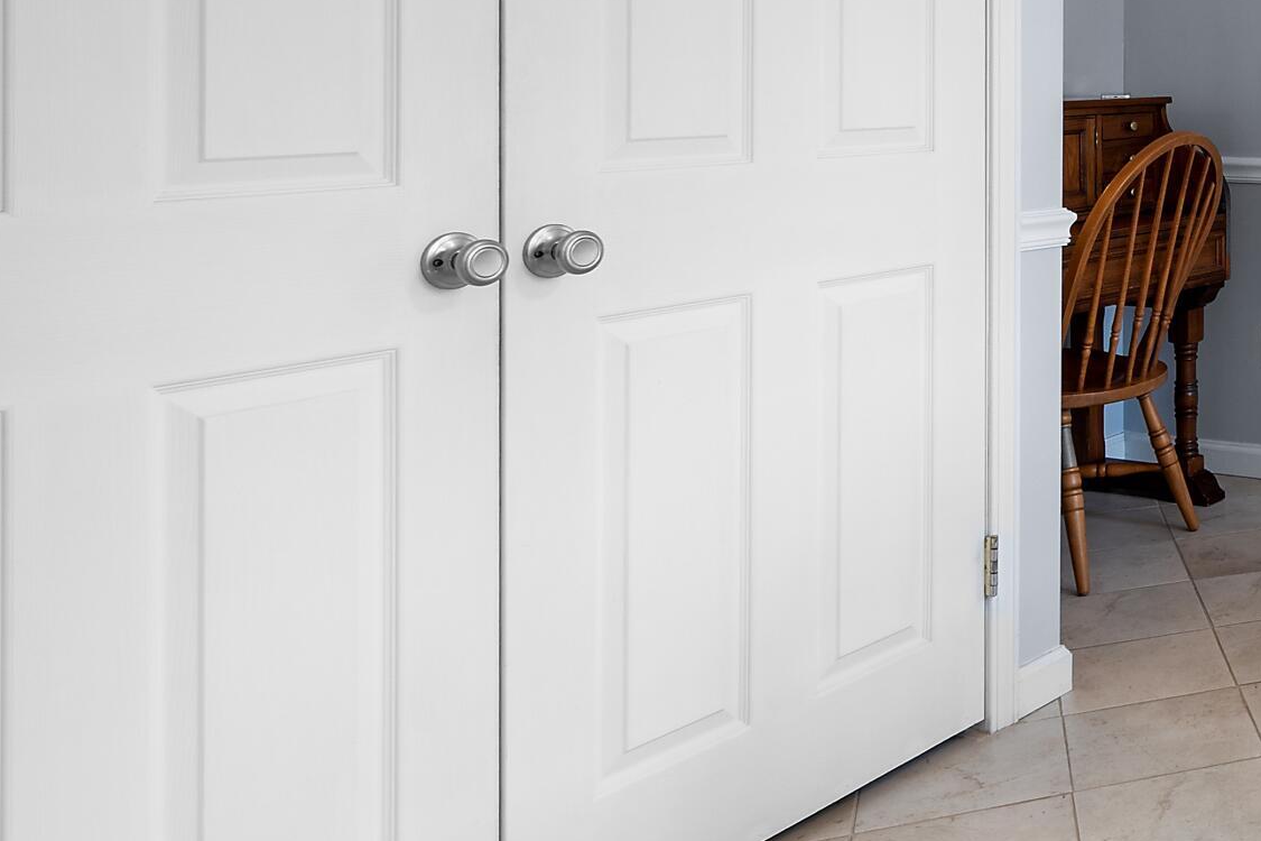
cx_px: 1673
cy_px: 82
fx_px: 1401
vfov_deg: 31.8
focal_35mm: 40
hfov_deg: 33.7
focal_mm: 10
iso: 100
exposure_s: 1/1.25
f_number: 8
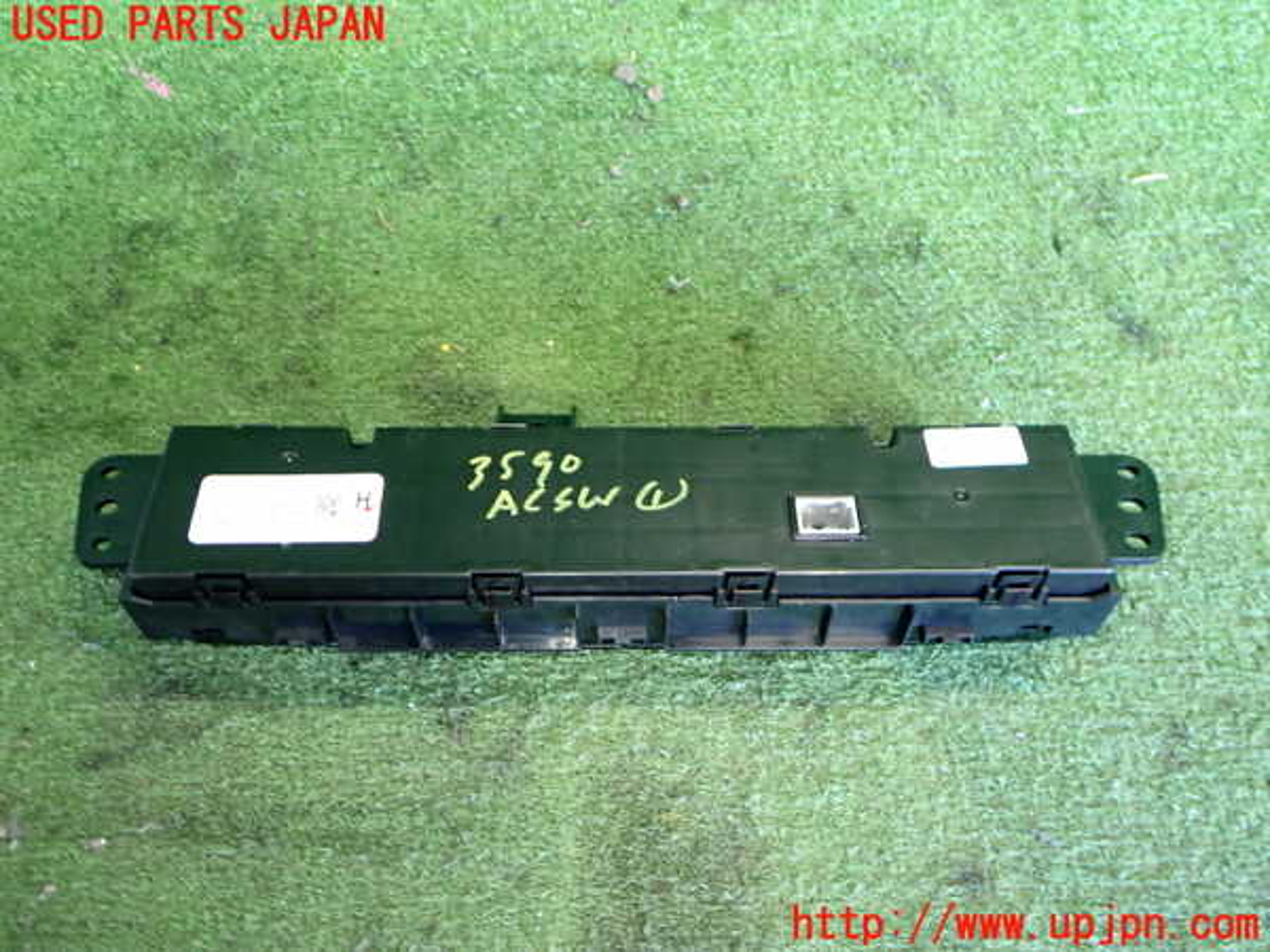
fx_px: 1101
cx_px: 635
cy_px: 476
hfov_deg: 60.0
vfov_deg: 46.8
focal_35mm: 30
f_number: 2.3
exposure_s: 1/30
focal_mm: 5.4
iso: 500
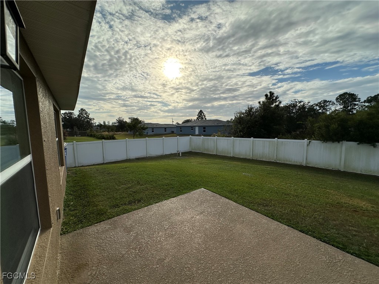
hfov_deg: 102.1
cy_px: 142
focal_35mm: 14
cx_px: 190
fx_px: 153
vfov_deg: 85.7
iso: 50
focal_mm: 2.22
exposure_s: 1/5556
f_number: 2.2
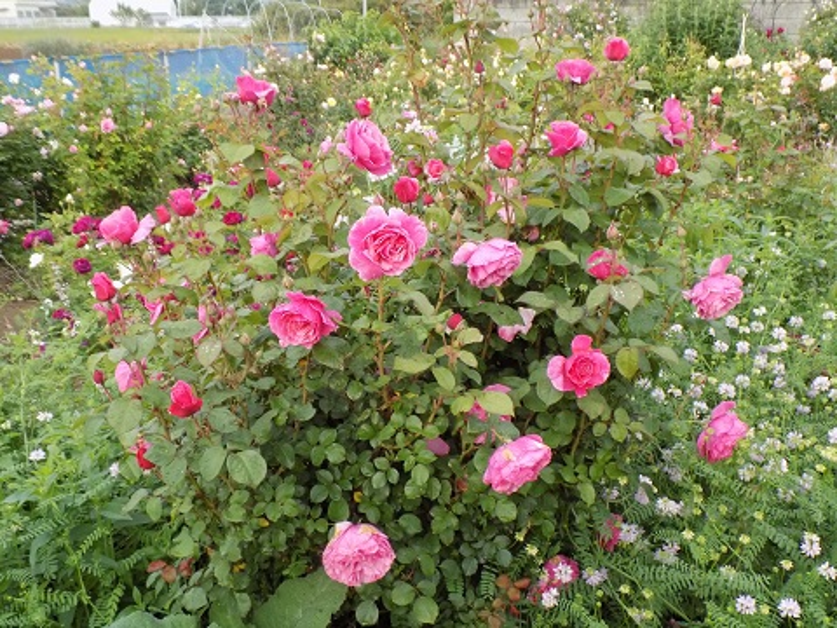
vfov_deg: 35.1
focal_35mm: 41
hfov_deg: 45.8
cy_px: 314
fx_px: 991
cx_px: 418
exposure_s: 1/30
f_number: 3.6
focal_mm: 7.3
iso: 400
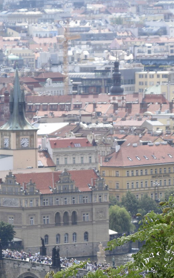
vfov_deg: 5.3
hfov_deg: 3.3
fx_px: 3037
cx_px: 12
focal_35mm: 400
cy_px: 203
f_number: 9
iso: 200
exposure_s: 1/320
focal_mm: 92
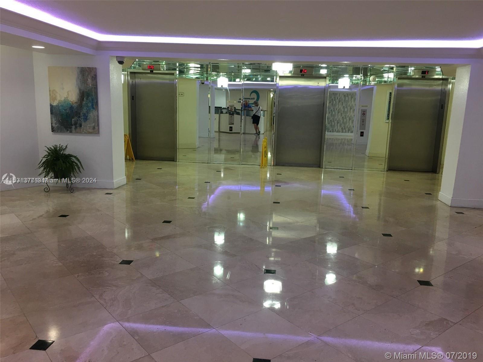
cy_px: 181
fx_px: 405
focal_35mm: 29
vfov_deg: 48.2
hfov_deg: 61.7
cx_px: 242
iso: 32
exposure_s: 1/15
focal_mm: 4.15
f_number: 2.2
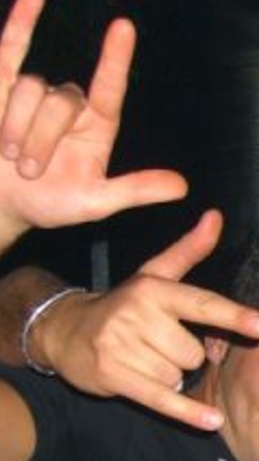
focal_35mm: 117
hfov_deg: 9.6
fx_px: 1431
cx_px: 518
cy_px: 476
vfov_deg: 17.8
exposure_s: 1/60
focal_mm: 7.9
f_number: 2.8
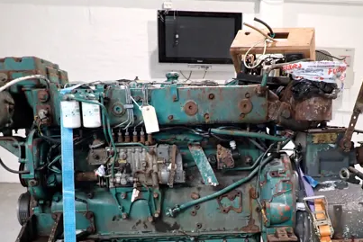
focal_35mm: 40
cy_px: 185
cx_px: 222
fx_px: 403
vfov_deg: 32.7
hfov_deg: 48.1
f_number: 2
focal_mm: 4.5
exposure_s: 1/30
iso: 500
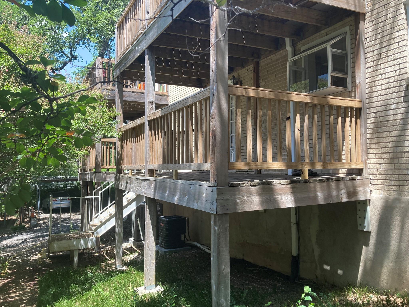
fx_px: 331
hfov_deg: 63.4
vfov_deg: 49.7
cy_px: 154
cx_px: 204
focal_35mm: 28
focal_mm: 3.99
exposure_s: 1/289
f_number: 1.8
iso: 20
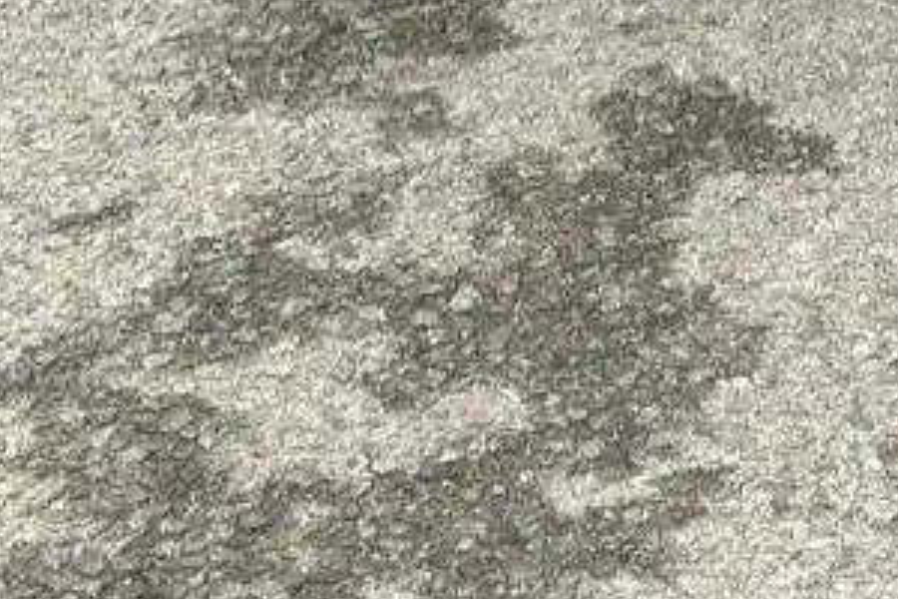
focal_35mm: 222
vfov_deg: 5.8
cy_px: -1225
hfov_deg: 9.0
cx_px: 1338
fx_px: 5537
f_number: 1.78
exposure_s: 1/785
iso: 80
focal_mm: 6.86
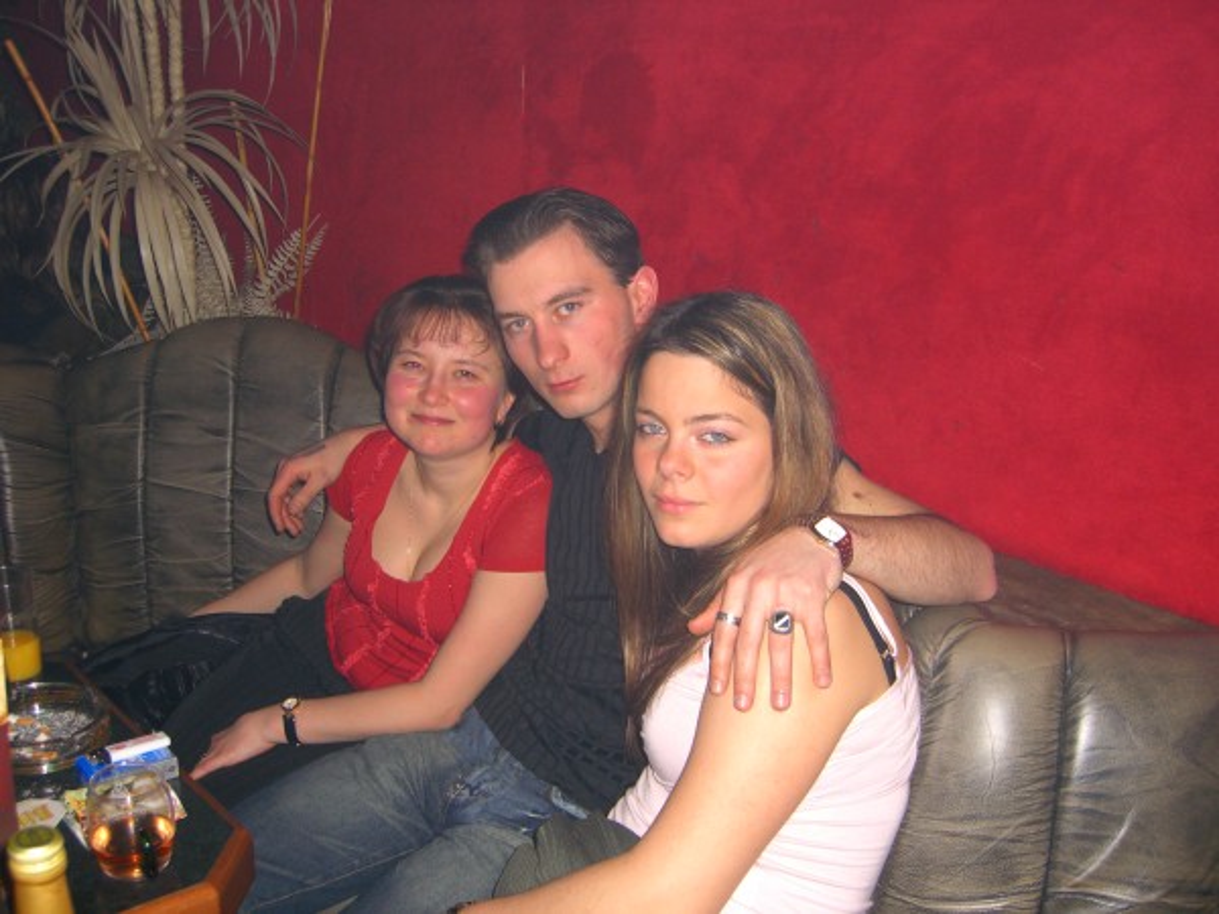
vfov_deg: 37.7
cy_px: 457
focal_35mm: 38
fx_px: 1338
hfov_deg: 49.0
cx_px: 610
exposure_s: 1/60
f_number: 2.8
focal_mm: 7.9
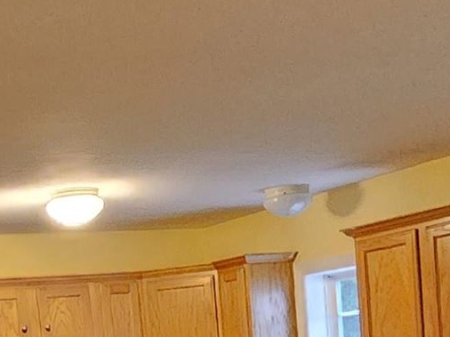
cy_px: 523
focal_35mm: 79
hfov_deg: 24.5
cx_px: 132
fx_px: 1026
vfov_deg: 16.7
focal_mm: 2.2
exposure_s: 1/24
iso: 1250
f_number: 2.2
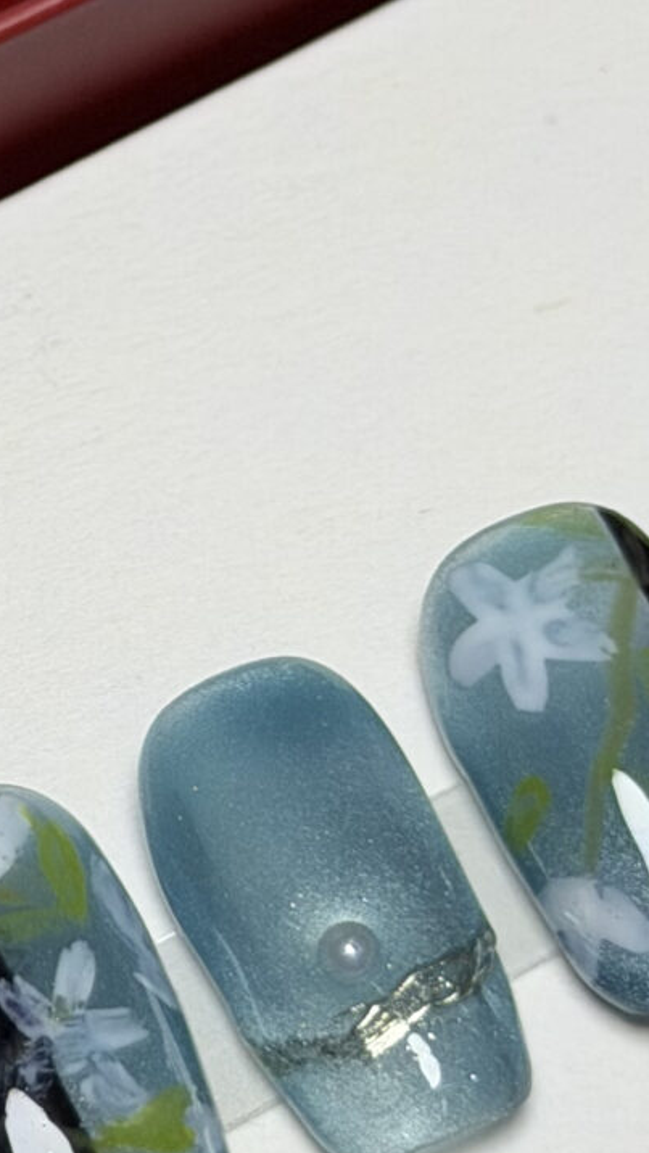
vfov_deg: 11.5
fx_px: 5718
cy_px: 515
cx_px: -137
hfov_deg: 6.5
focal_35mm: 187
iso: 80
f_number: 1.78
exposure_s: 1/100
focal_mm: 6.76
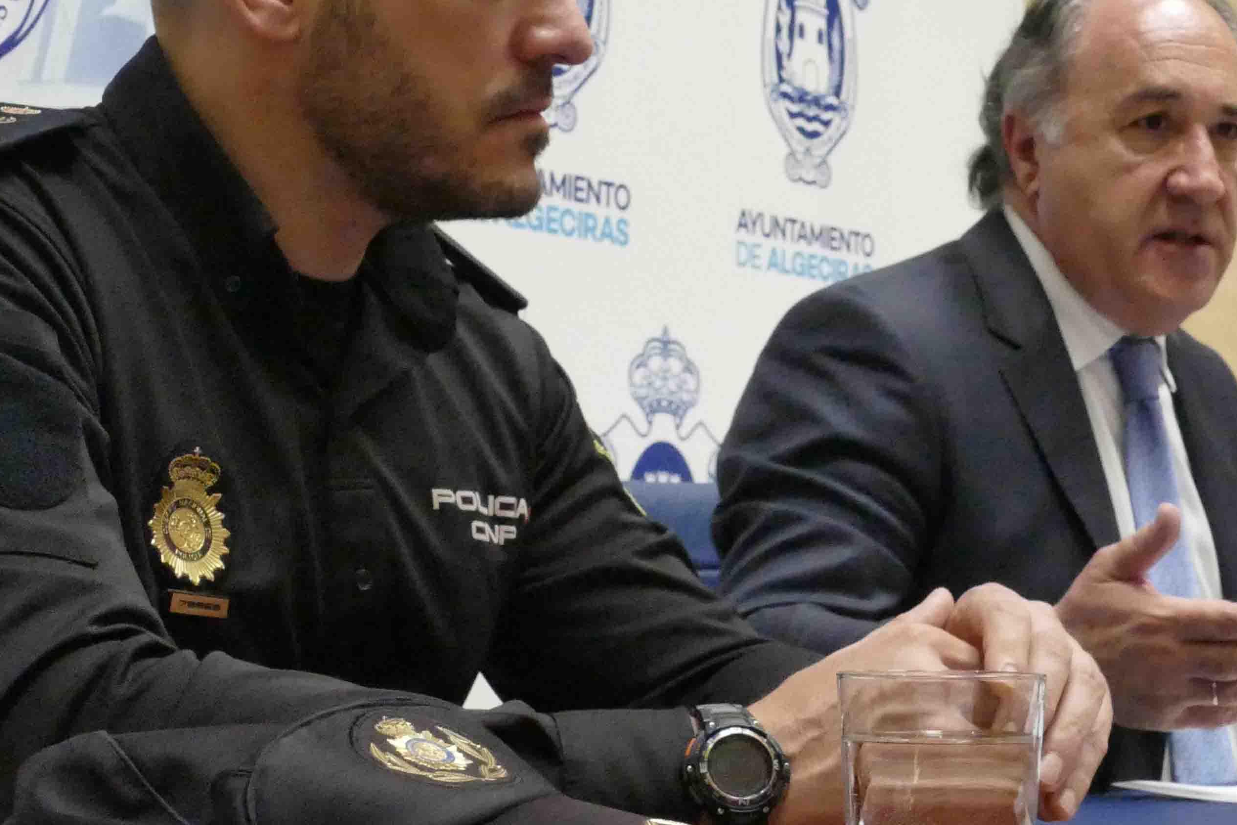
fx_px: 3196
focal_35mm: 93
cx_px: 919
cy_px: 446
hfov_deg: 21.7
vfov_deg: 14.7
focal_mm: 15.51
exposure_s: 1/200
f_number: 6.3
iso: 4000
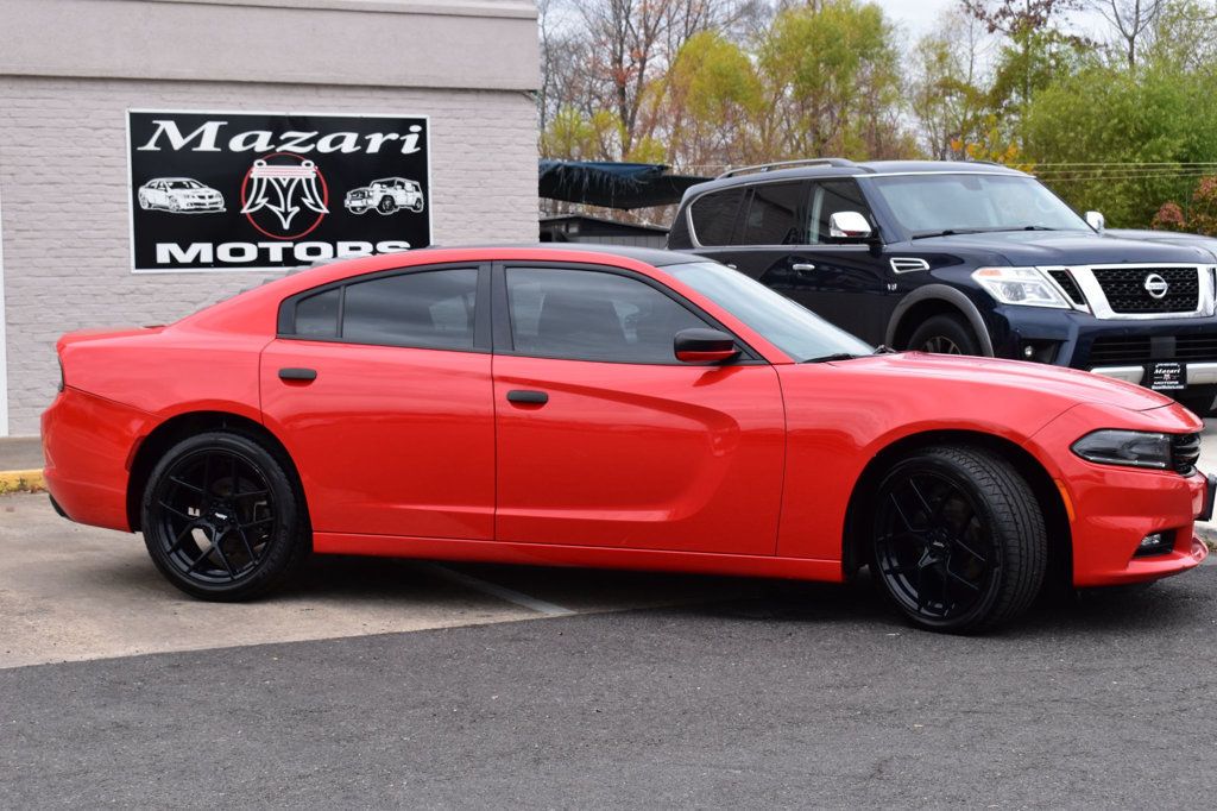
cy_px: 406
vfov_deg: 22.6
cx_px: 608
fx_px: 2028
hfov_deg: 33.4
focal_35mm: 60
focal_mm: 40
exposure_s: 1/160
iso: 400
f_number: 9
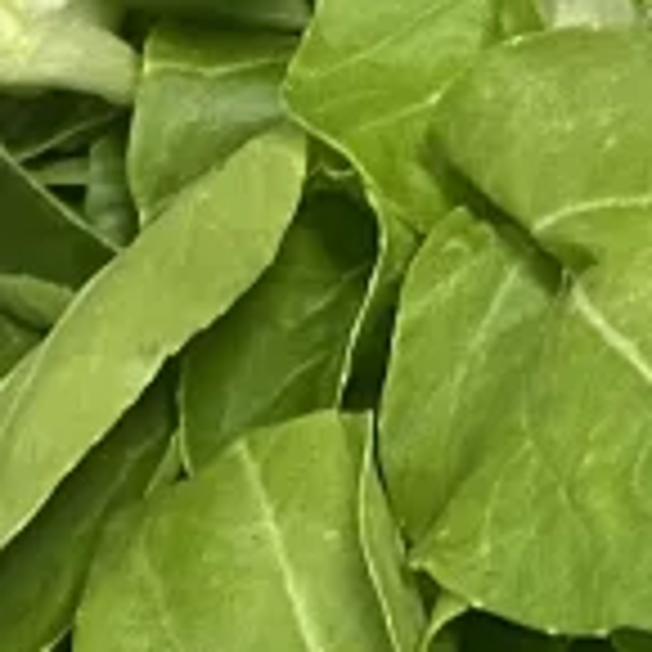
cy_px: 1093
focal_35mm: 229
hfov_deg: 7.6
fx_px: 4880
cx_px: 612
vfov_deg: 7.5
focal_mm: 4.25
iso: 200
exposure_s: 1/50
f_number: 1.8
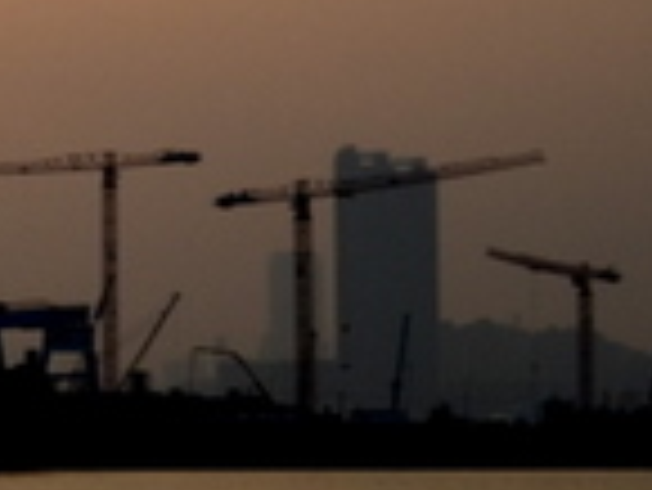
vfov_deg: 8.1
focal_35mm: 183
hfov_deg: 9.6
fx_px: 3443
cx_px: -904
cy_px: 285
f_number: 10
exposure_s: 1/400
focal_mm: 23
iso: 100
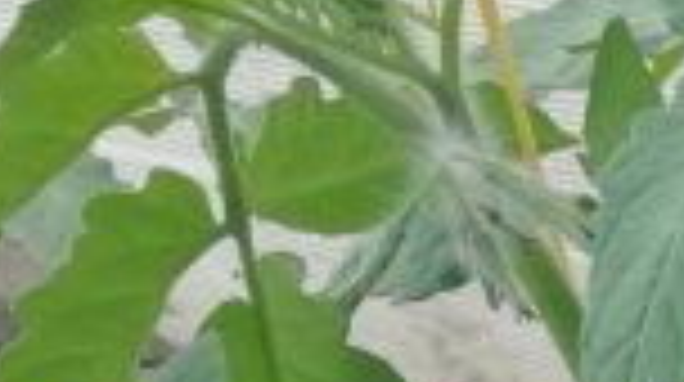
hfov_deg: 13.9
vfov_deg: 8.5
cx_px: 1256
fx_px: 2463
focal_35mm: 136
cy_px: 744
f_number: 2.2
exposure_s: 1/201
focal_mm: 3.46
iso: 50
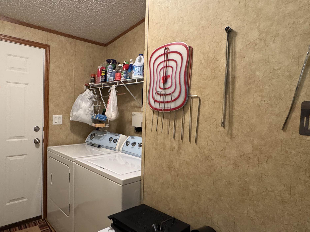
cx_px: 126
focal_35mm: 23
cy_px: 119
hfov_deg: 73.2
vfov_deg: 58.9
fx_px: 206
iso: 640
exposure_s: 1/60
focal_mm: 2.22
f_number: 2.2
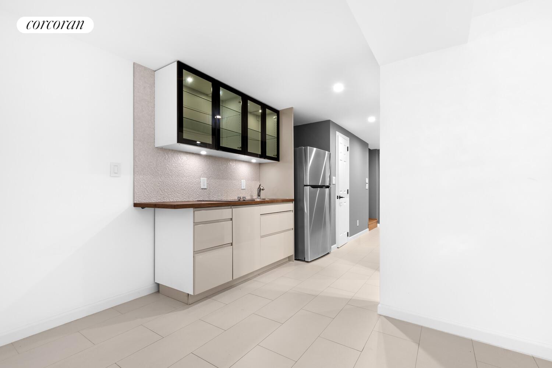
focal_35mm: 15
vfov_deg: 77.3
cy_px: 184
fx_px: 230
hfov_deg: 100.4
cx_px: 276
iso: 64
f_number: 11
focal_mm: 10
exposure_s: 3
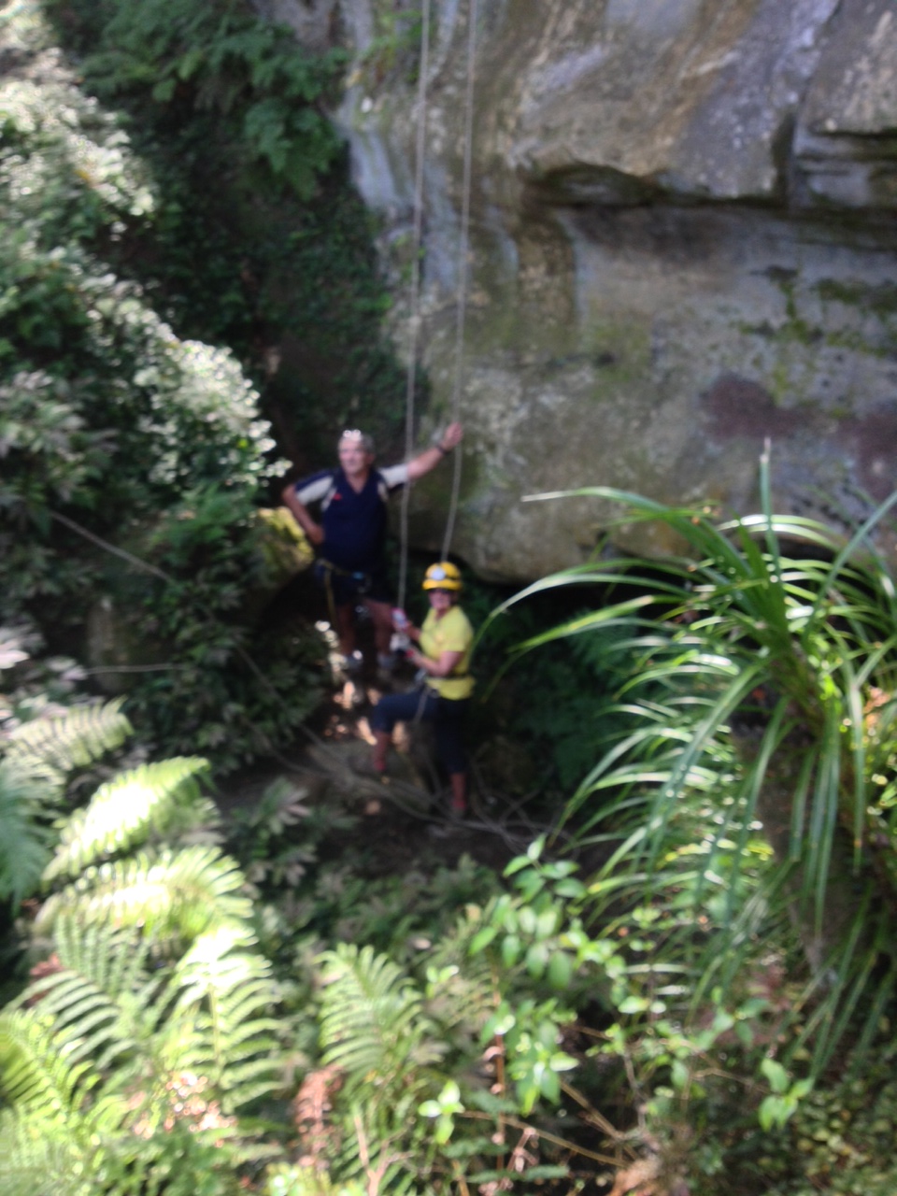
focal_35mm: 35
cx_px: 448
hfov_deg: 40.7
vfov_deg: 52.6
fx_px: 1209
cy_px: 598
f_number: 2.4
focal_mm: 4.28
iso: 64
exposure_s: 1/20
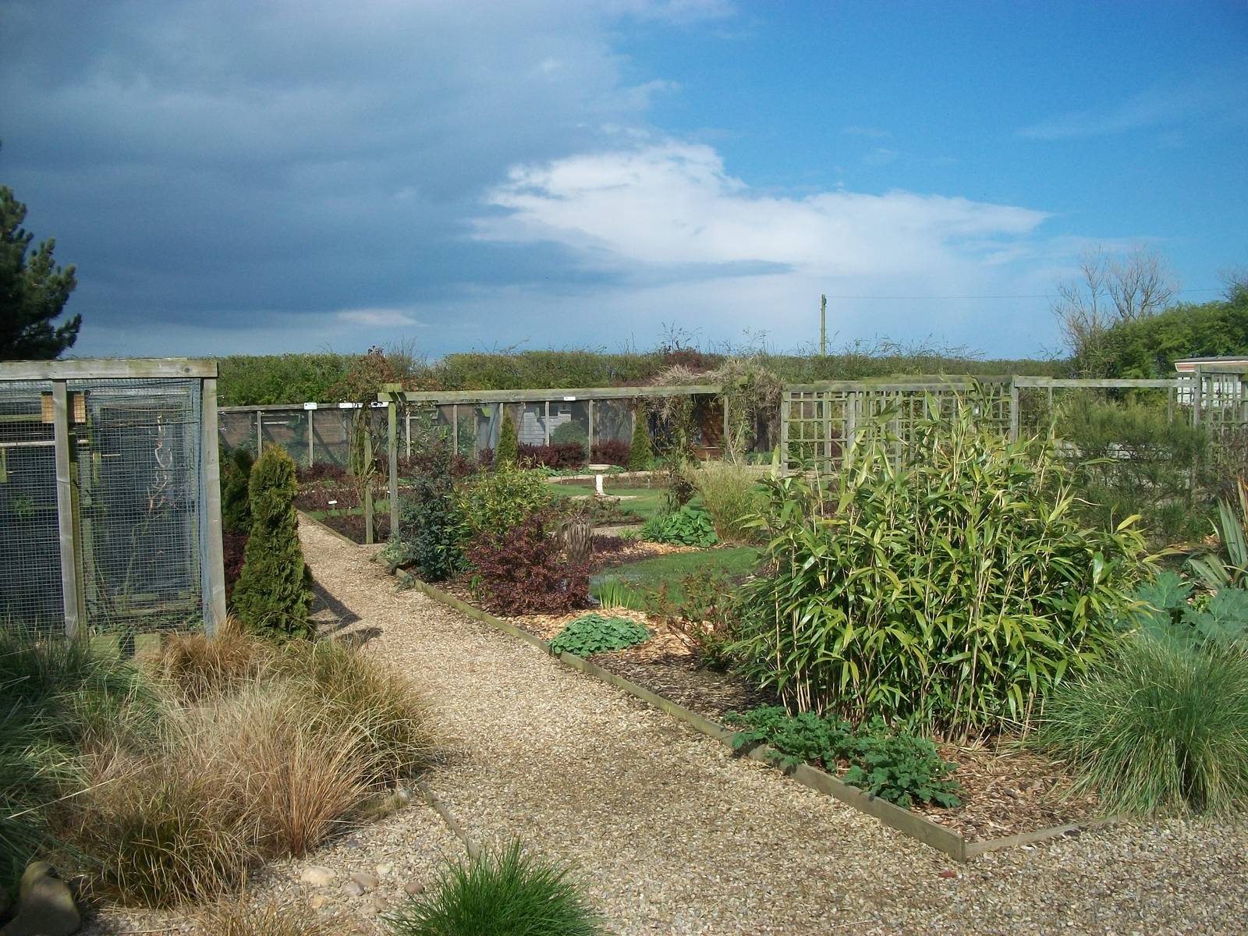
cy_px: 468
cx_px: 624
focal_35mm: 32
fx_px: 1154
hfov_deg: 56.8
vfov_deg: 44.2
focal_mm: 5.7
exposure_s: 1/500
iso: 80
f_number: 5.5
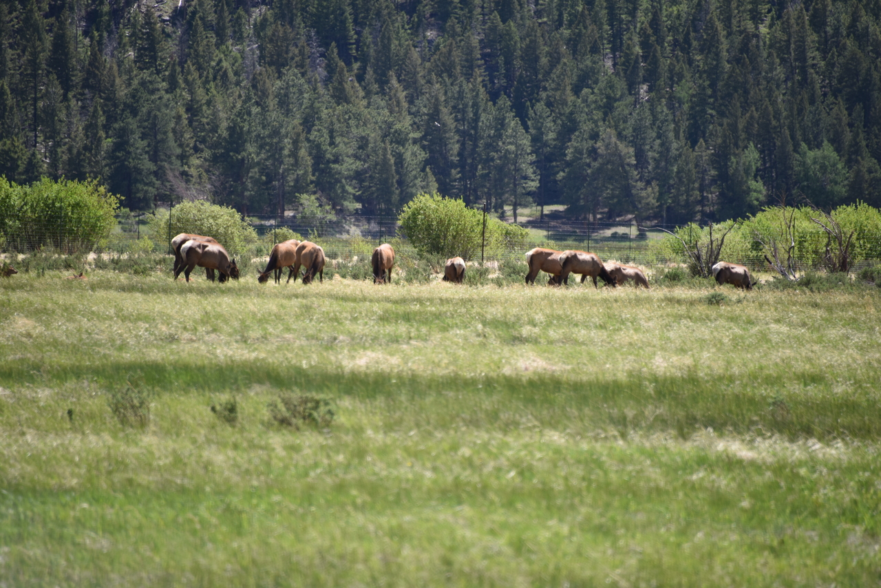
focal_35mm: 300
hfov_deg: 6.9
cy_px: 294
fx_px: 7343
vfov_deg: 4.6
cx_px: 440
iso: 250
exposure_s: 1/640
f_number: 5.6
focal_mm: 300
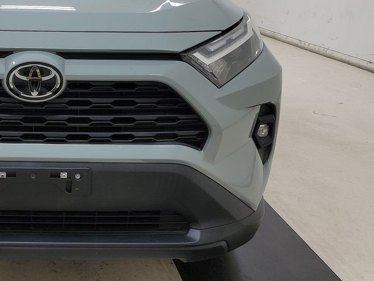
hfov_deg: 37.2
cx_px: 21
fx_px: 508
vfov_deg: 30.0
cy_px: 48
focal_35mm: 47
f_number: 1.8
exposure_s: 1/119
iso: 67
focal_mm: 6.7
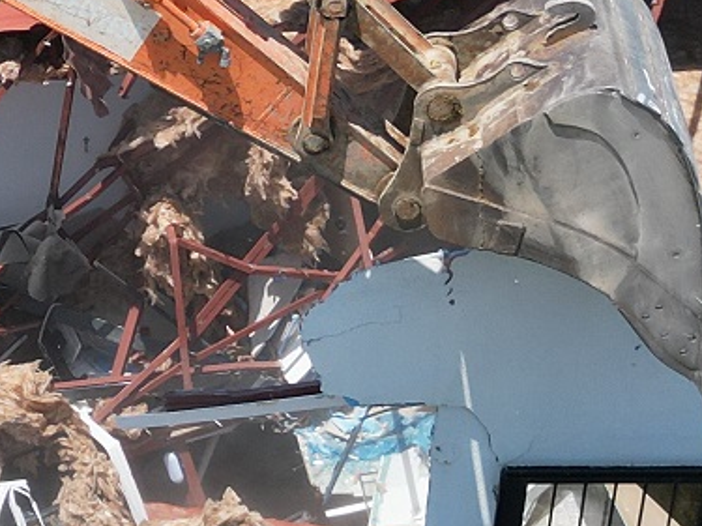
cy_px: 71
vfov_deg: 11.4
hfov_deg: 14.7
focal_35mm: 129
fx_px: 2615
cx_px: -176
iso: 150
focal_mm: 6.72
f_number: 1.7
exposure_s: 1/4000
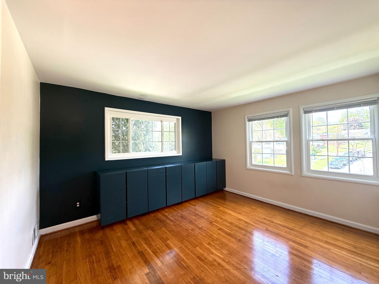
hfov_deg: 102.1
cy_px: 142
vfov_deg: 85.7
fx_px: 153
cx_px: 190
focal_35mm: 14
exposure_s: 1/120
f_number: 2.2
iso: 125
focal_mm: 2.22
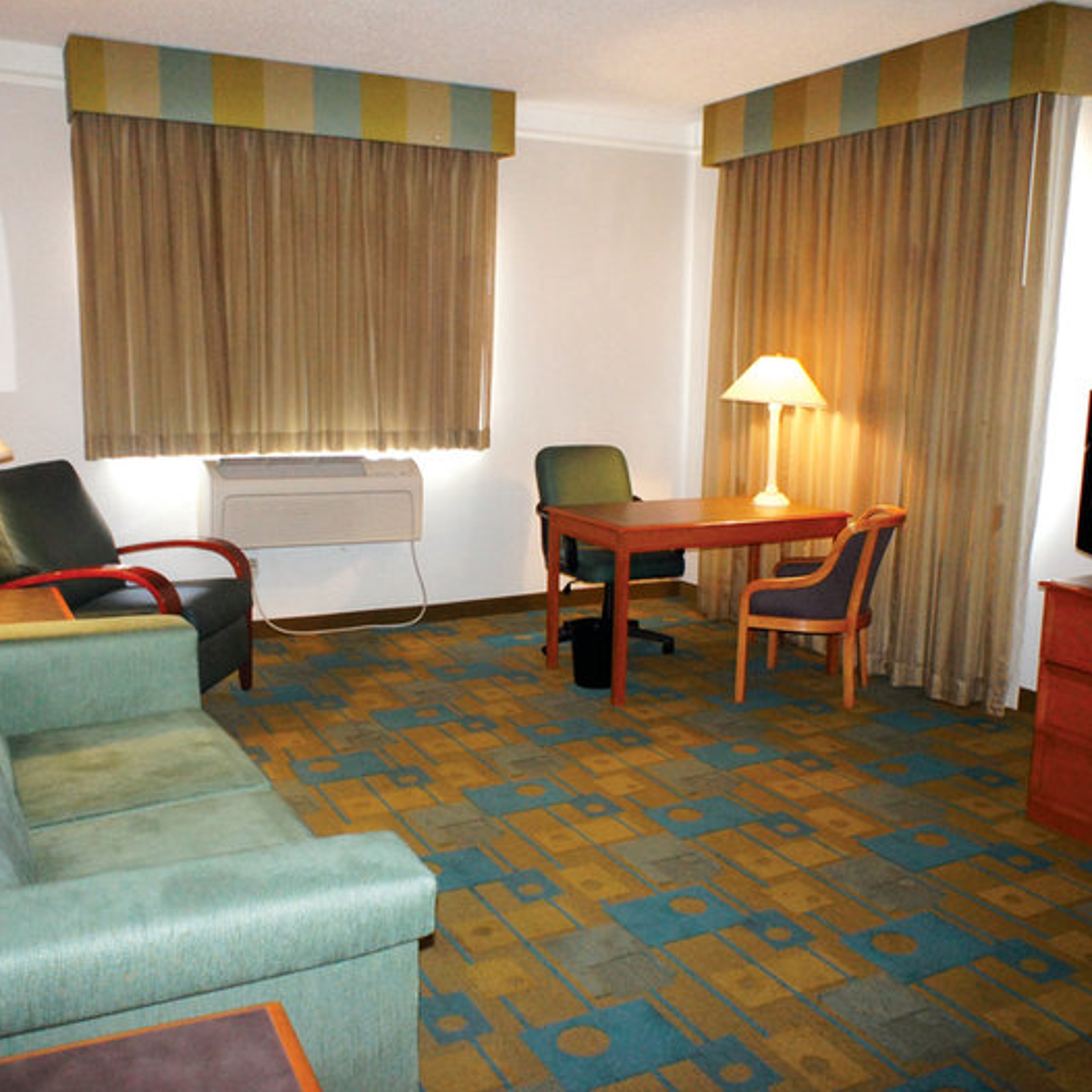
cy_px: 548
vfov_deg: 52.5
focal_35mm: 31
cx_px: 511
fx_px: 1106
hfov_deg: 52.5
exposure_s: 1/60
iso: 1600
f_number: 2.8
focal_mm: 16
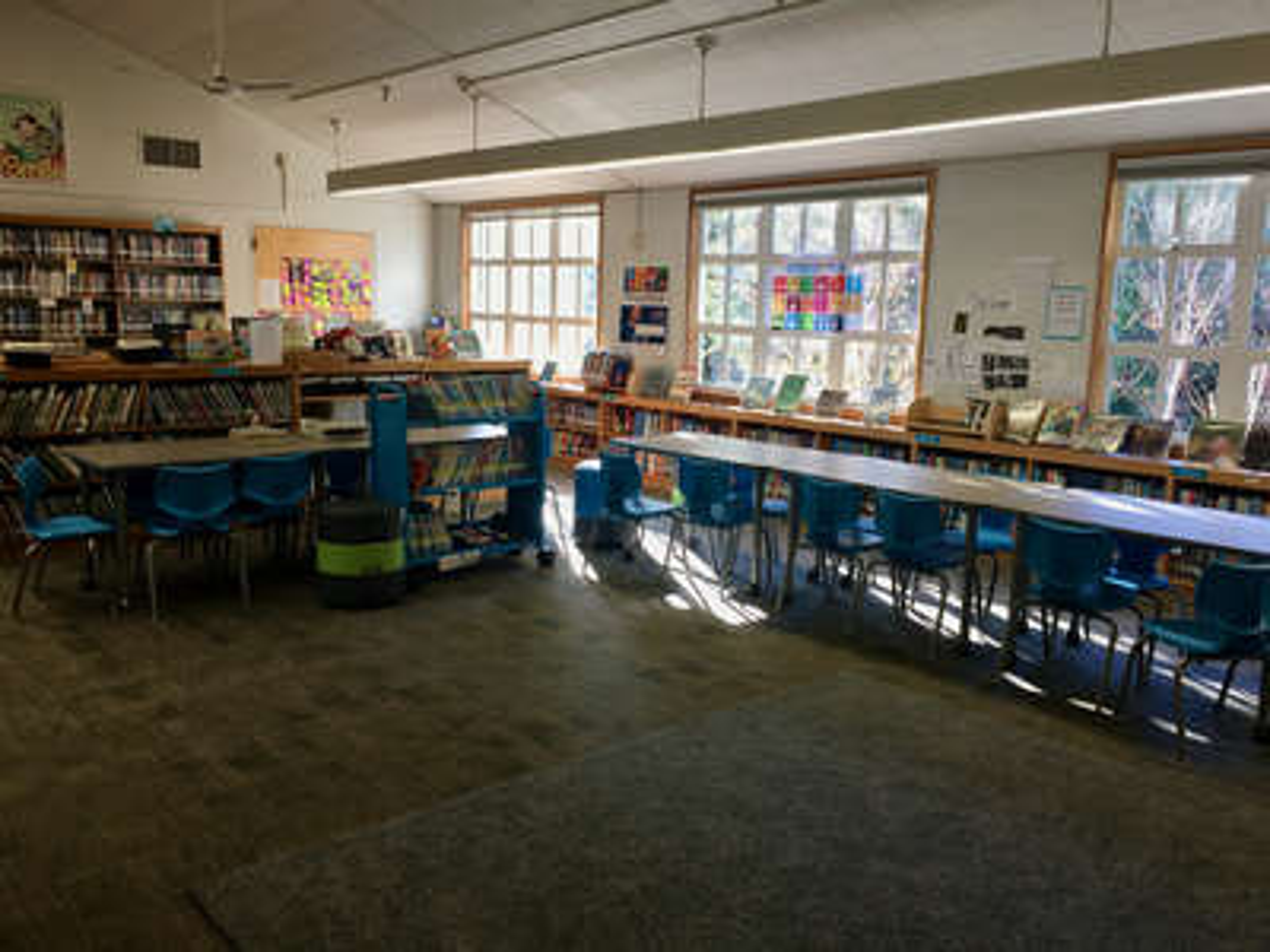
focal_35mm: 29
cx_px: 635
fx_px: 1064
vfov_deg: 48.2
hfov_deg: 61.7
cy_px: 476
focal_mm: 4.15
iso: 25
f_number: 2.2
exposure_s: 1/40
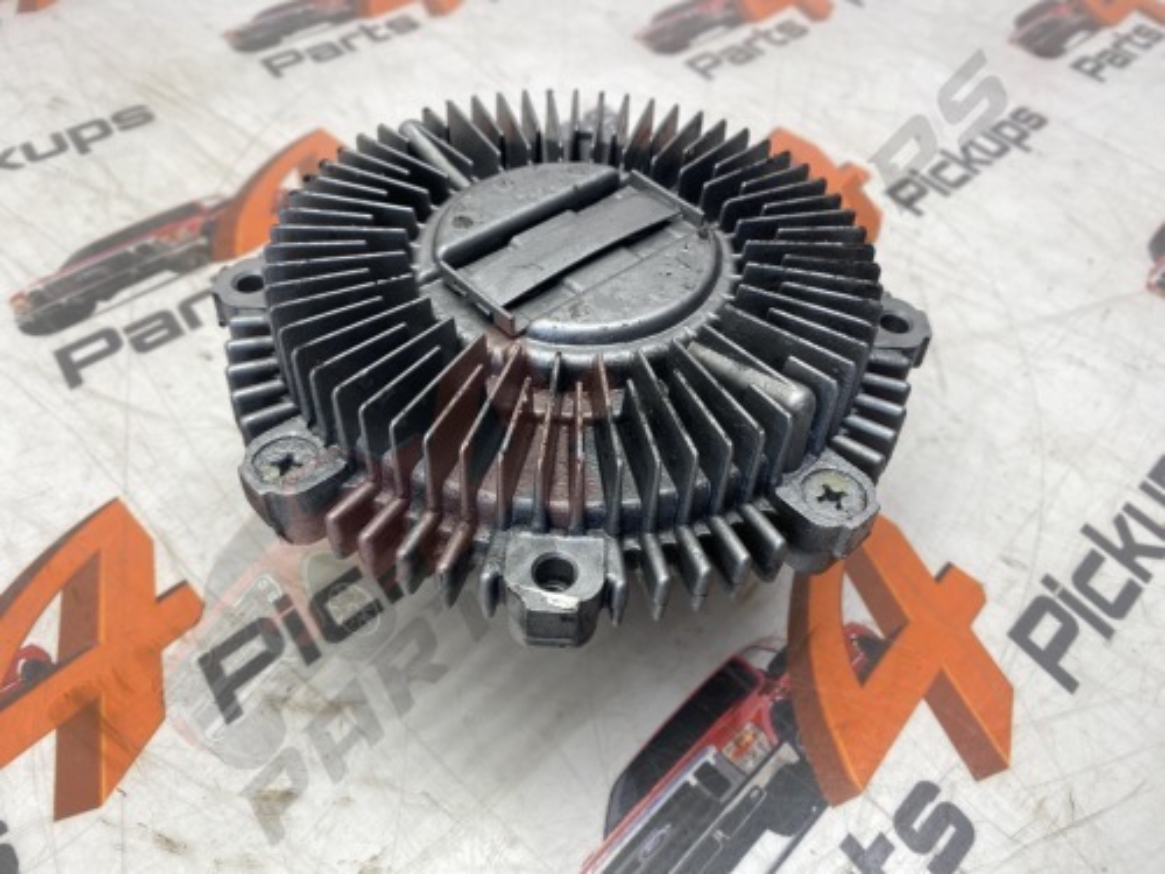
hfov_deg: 67.3
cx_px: 582
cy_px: 437
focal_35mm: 26
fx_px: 875
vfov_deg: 53.1
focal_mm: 4.25
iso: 32
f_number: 1.8
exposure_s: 1/100
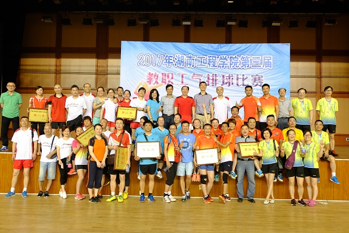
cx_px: 174
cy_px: 116
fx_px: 310
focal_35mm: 32
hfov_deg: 58.7
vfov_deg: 41.1
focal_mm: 21.1
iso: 640
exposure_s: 1/26
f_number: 4.5
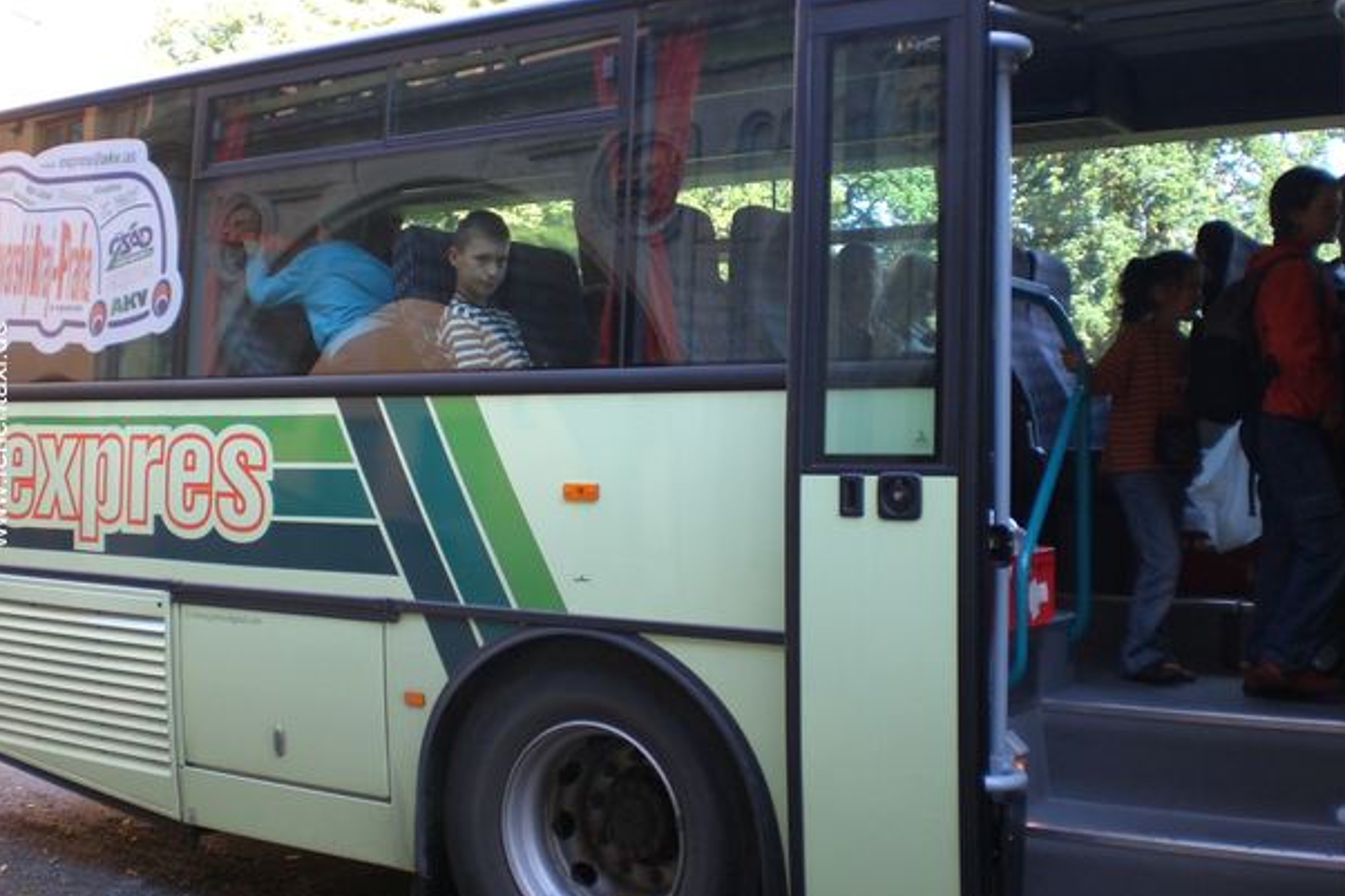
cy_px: 411
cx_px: 672
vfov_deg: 31.9
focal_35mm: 42
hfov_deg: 46.4
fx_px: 1569
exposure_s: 1/100
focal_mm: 6.3
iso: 100
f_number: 3.1
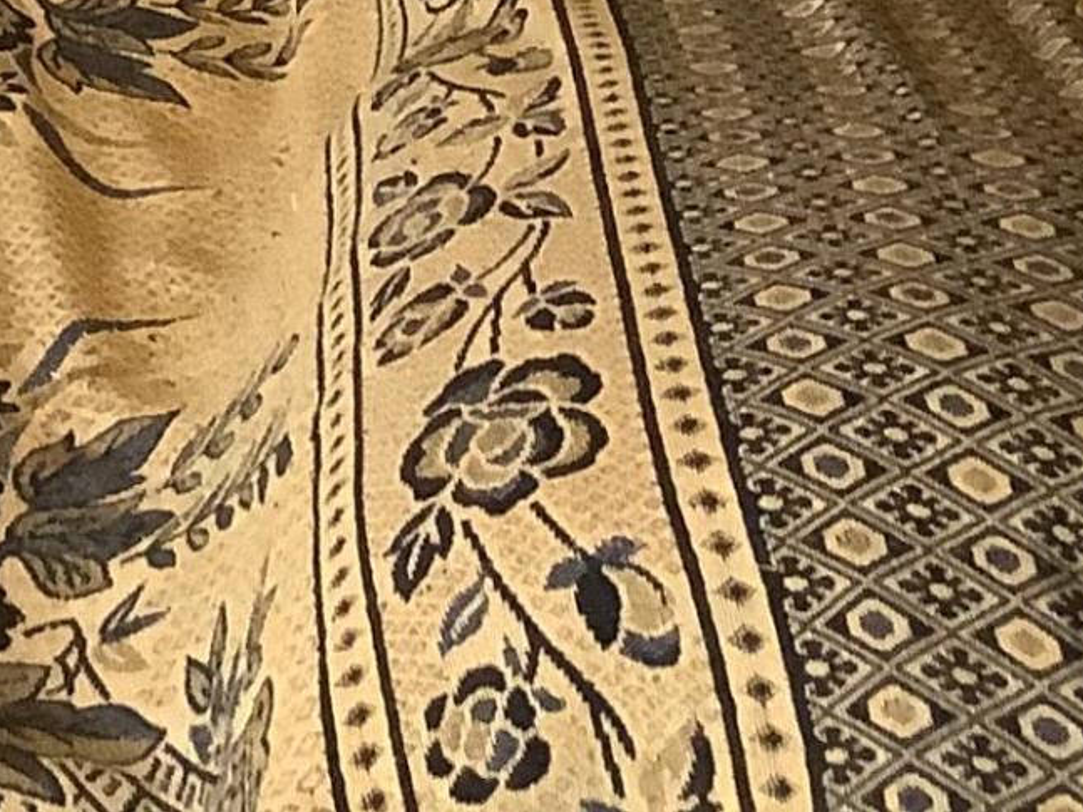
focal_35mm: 138
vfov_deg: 9.7
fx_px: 4317
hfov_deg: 13.3
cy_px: -994
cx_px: -633
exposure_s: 1/60
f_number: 2.4
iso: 200
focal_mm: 3.3
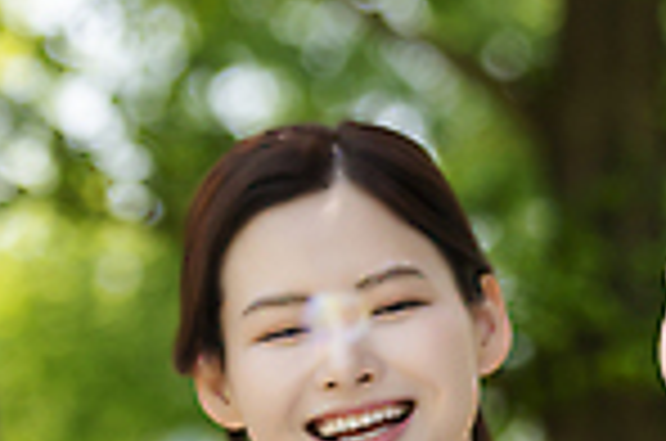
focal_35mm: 366
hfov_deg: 5.6
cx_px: 756
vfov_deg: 3.7
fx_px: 6756
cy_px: 482
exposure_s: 1/500
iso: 100
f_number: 2.8
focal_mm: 90
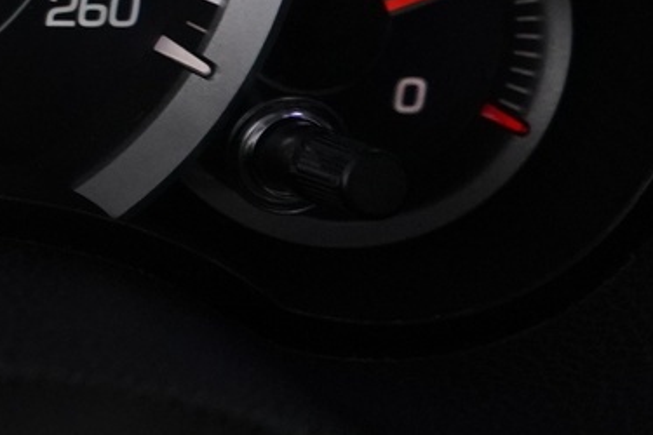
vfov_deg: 10.0
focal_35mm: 134
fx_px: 2430
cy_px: -181
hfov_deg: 13.1
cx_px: -677
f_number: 4
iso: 4000
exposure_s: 1/60
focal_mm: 31
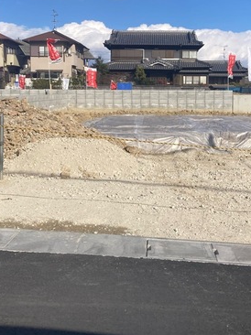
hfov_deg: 29.6
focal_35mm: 49
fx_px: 474
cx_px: 152
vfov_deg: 38.6
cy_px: 117
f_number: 1.8
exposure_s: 1/3436
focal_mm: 3.99
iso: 25
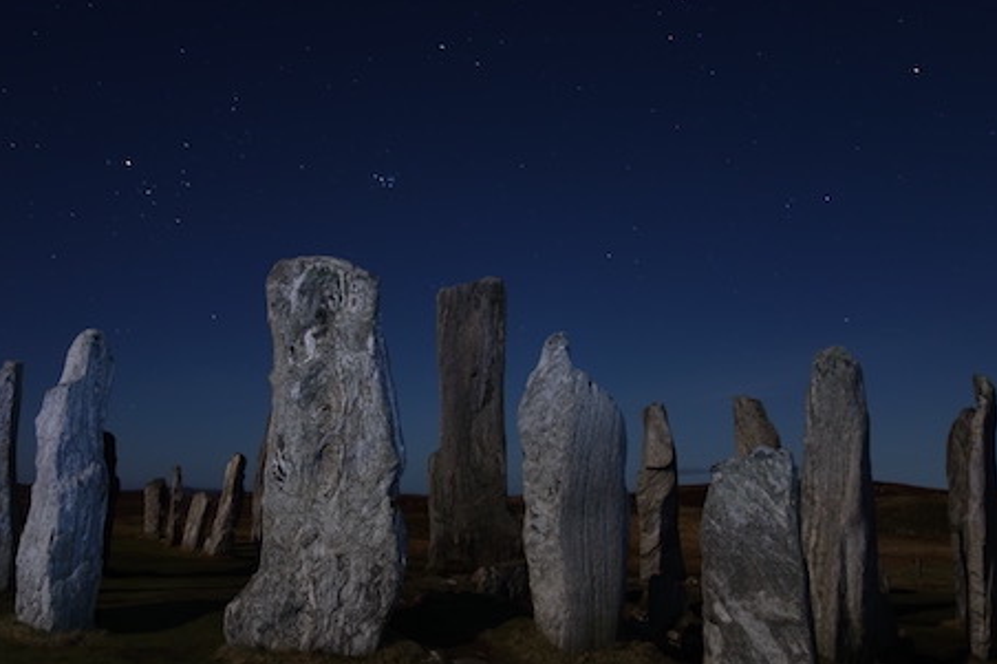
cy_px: 361
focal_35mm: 31
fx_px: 858
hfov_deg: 60.3
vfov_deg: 42.3
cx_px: 479
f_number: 1.8
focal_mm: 10.4
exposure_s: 30
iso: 100
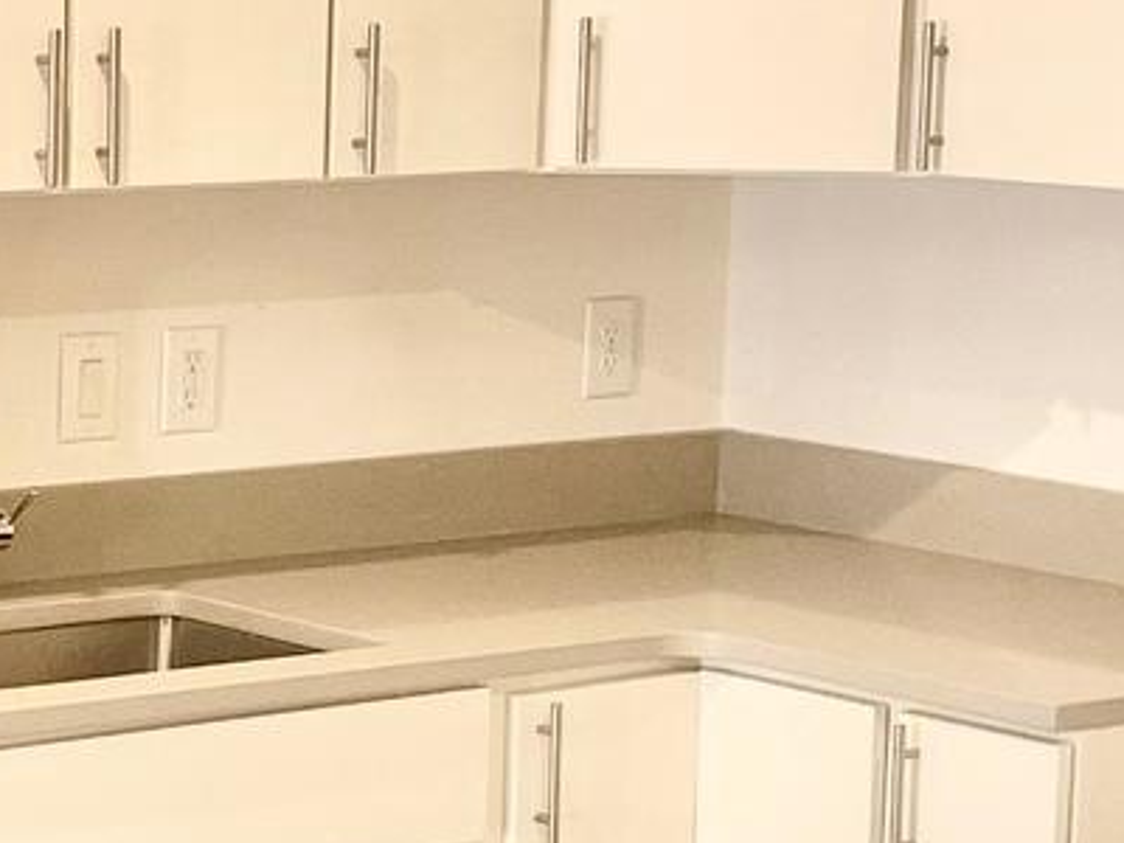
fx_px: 4319
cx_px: -79
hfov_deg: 14.5
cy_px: 691
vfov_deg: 11.1
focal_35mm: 133
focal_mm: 5.1
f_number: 1.6
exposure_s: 1/60
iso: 125
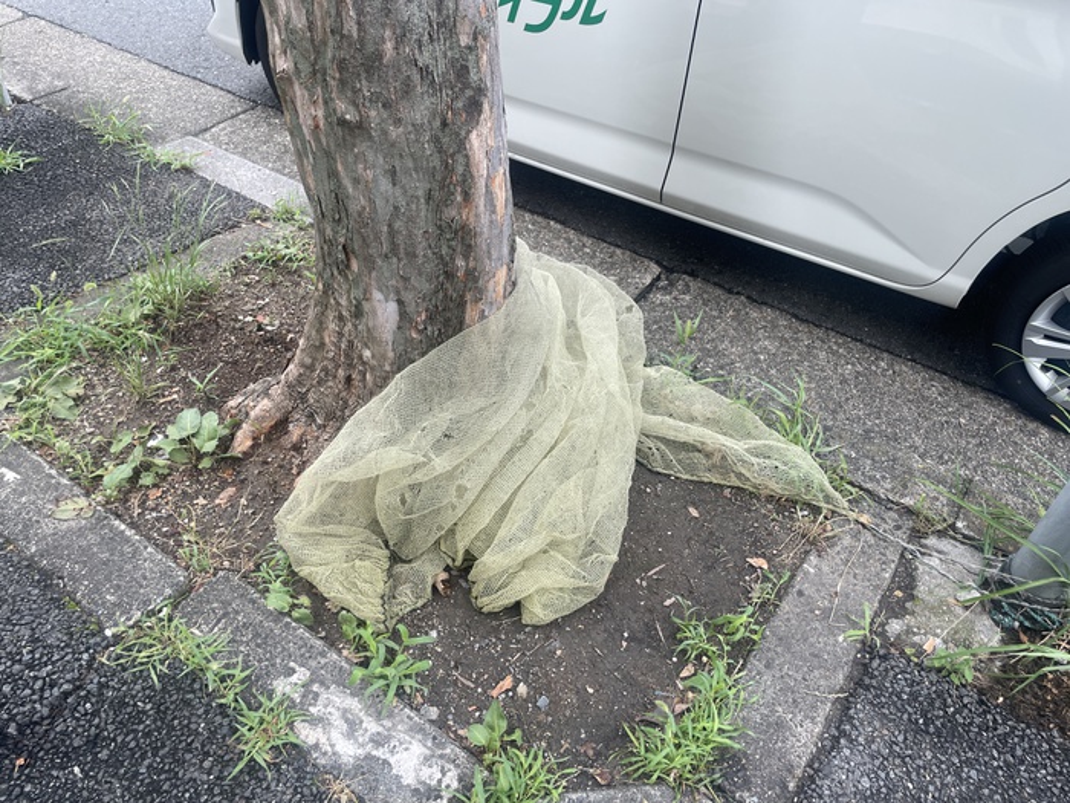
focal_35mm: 26
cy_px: 402
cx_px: 535
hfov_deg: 67.3
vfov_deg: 53.1
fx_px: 804
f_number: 1.6
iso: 32
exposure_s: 1/543
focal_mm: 4.2
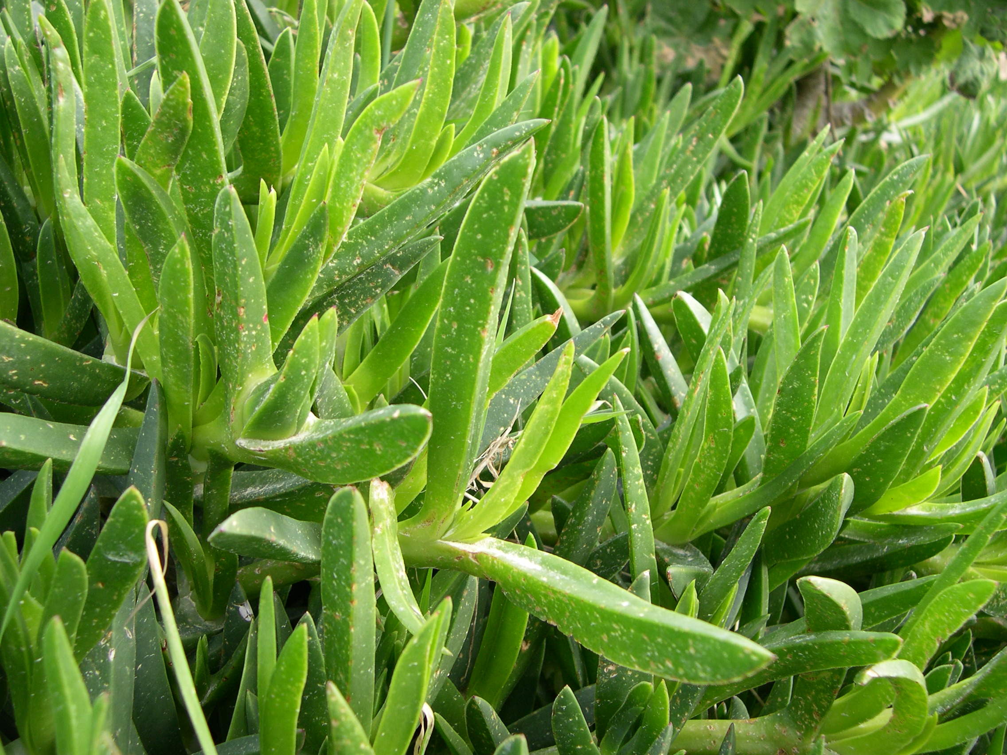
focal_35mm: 38
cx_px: 504
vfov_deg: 37.7
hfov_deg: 49.0
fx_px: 1105
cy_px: 378
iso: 100
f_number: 2.8
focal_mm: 8
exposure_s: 1/150
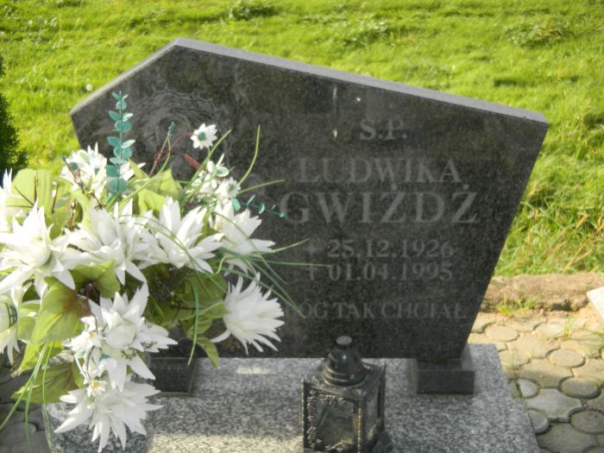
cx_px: 302
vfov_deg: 26.6
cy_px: 226
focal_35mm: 55
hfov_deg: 34.9
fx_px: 960
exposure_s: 1/210
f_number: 4.2
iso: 80
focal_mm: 9.9
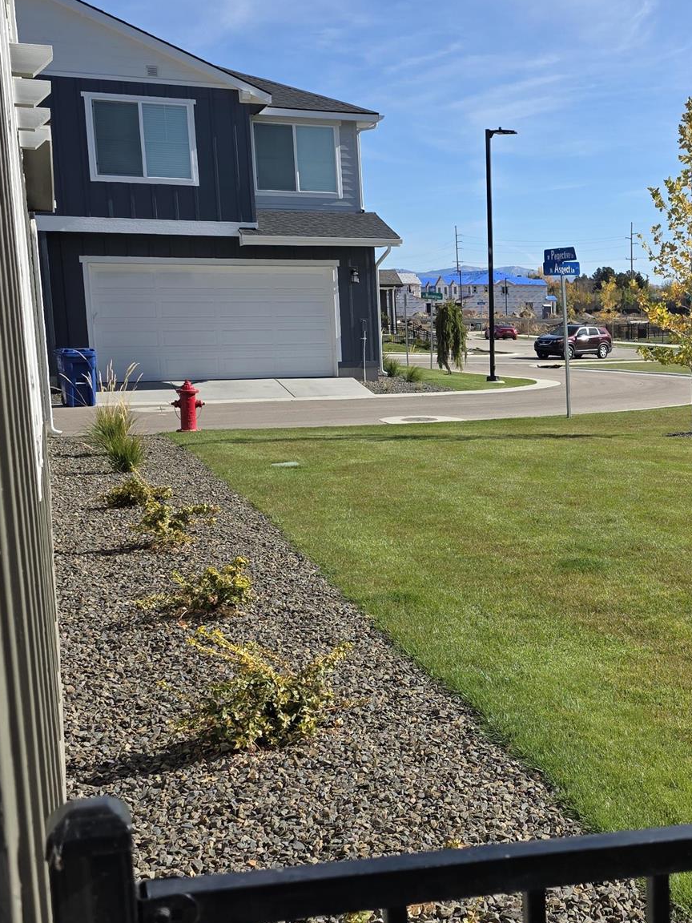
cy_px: 510
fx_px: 1226
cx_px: 643
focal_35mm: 46
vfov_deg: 41.2
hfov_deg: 30.0
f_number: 1.7
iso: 80
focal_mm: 6.3
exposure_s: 1/5778
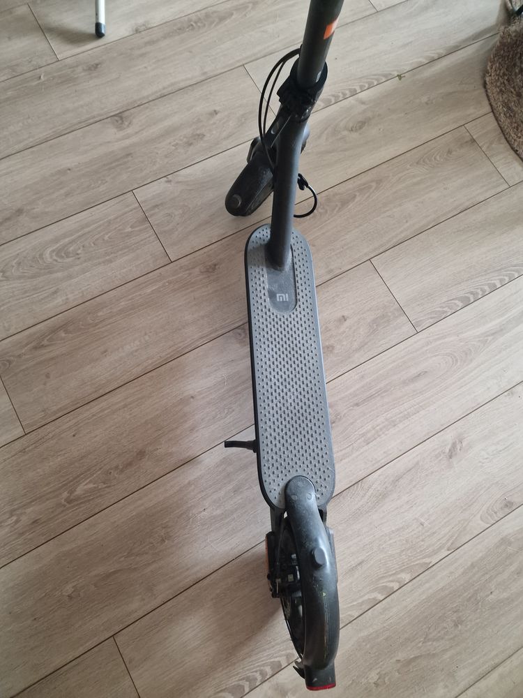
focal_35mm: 23
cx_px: 262
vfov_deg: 73.9
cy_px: 349
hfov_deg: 58.9
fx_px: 463
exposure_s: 1/40
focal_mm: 6.4
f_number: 1.8
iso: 640
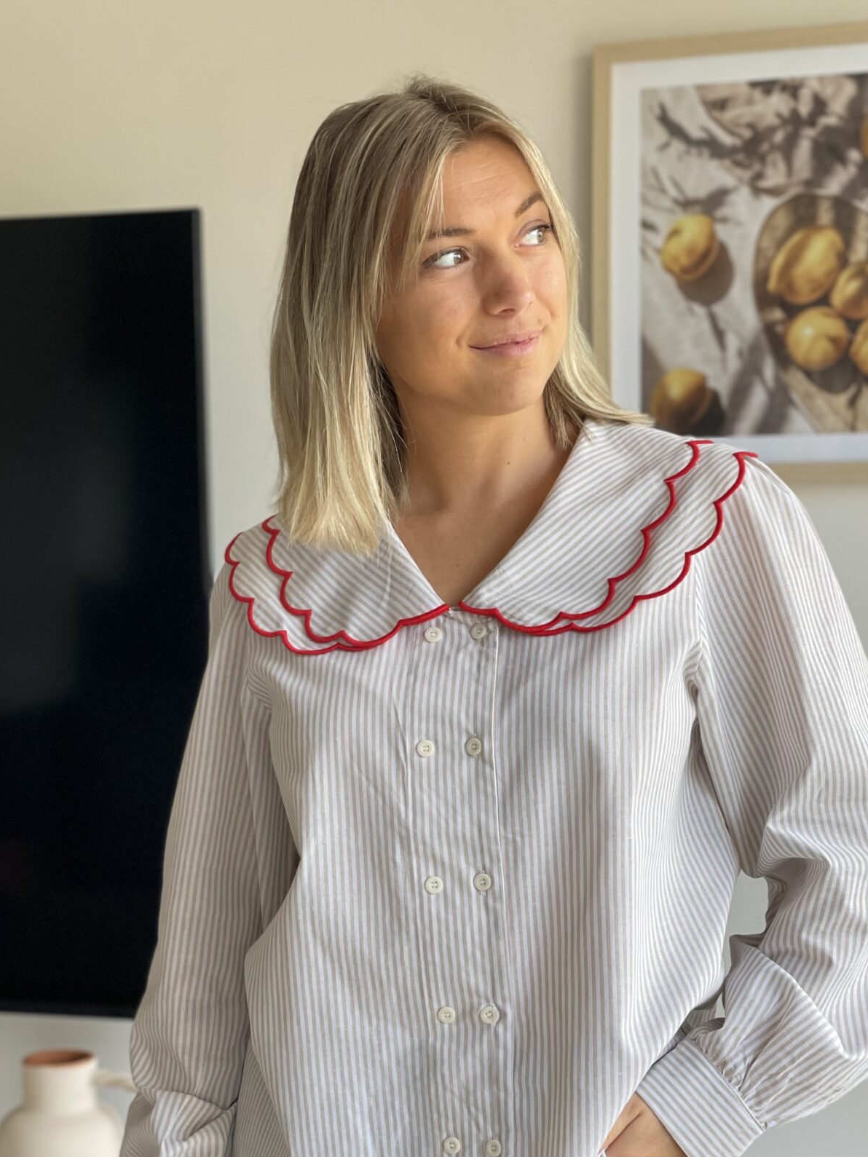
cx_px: 417
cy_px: 711
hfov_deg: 21.9
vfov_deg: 28.9
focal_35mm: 67
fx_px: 2240
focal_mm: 6
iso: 80
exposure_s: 1/122
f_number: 2
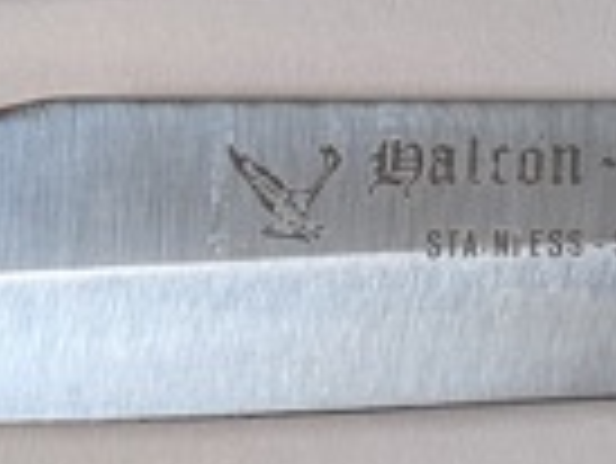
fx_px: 2494
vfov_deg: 10.4
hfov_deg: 13.5
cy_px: -167
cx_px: 809
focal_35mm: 140
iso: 37
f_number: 1.7
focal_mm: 4.53
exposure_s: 1/246
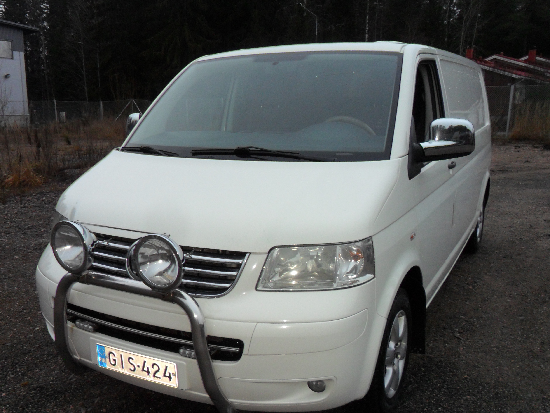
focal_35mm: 33
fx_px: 524
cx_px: 263
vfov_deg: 42.8
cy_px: 241
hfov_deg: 55.3
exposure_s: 1/45
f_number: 3.5
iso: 80
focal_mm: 4.9
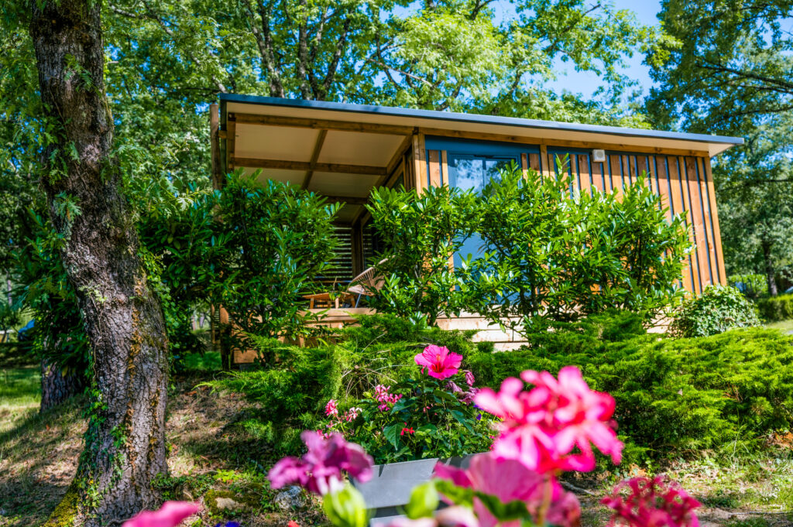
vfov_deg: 41.6
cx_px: 396
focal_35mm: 32
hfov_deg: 59.5
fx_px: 693
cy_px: 264
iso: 140
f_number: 5.6
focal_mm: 31.5
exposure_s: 1/250
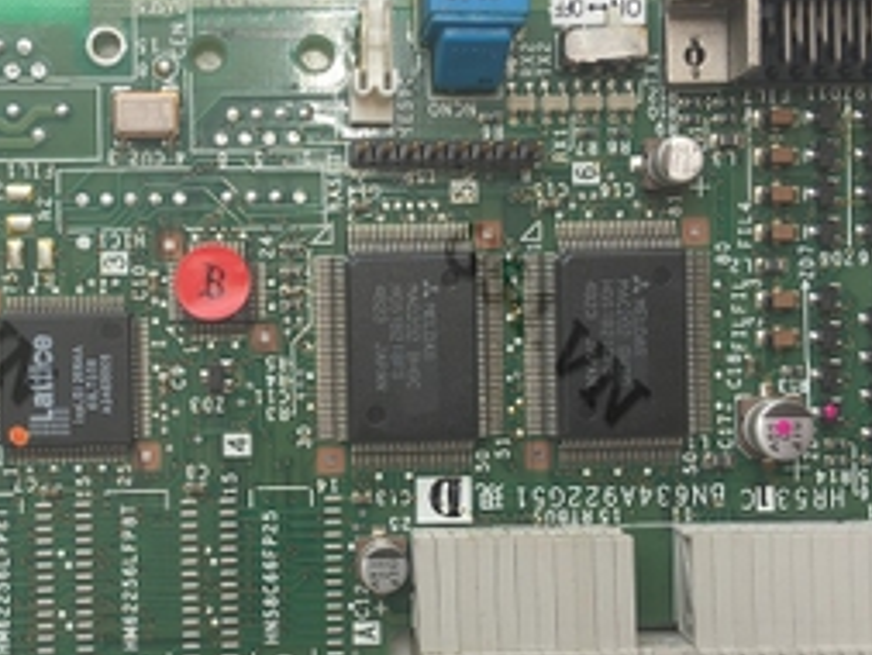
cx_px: 296
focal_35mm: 55
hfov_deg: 34.6
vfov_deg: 26.6
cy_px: 324
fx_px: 1386
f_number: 2.2
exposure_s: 1/348
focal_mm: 4.15
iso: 25
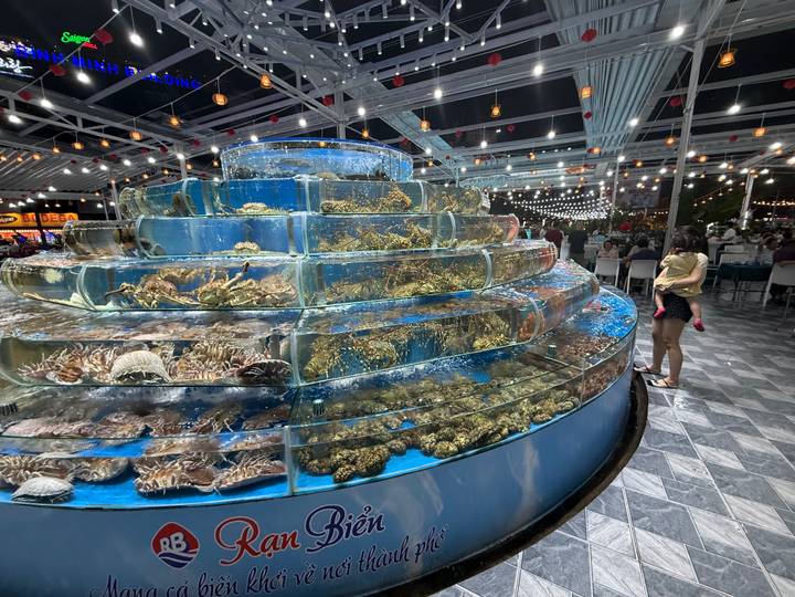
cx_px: 398
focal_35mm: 14
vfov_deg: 85.7
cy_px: 298
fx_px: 322
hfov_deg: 102.1
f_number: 2.2
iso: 250
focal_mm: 2.22
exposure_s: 1/100
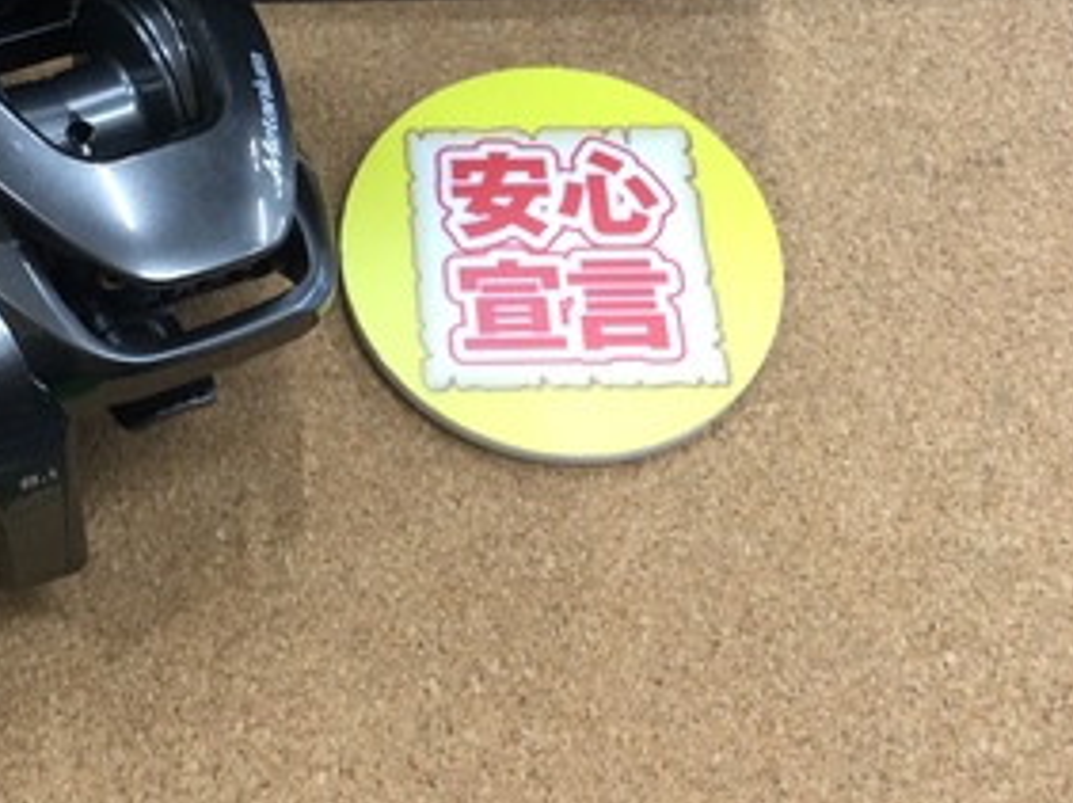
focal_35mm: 66
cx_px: 263
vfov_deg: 21.7
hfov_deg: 28.9
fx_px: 2044
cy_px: 84
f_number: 2.4
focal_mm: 3.3
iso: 64
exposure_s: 1/30
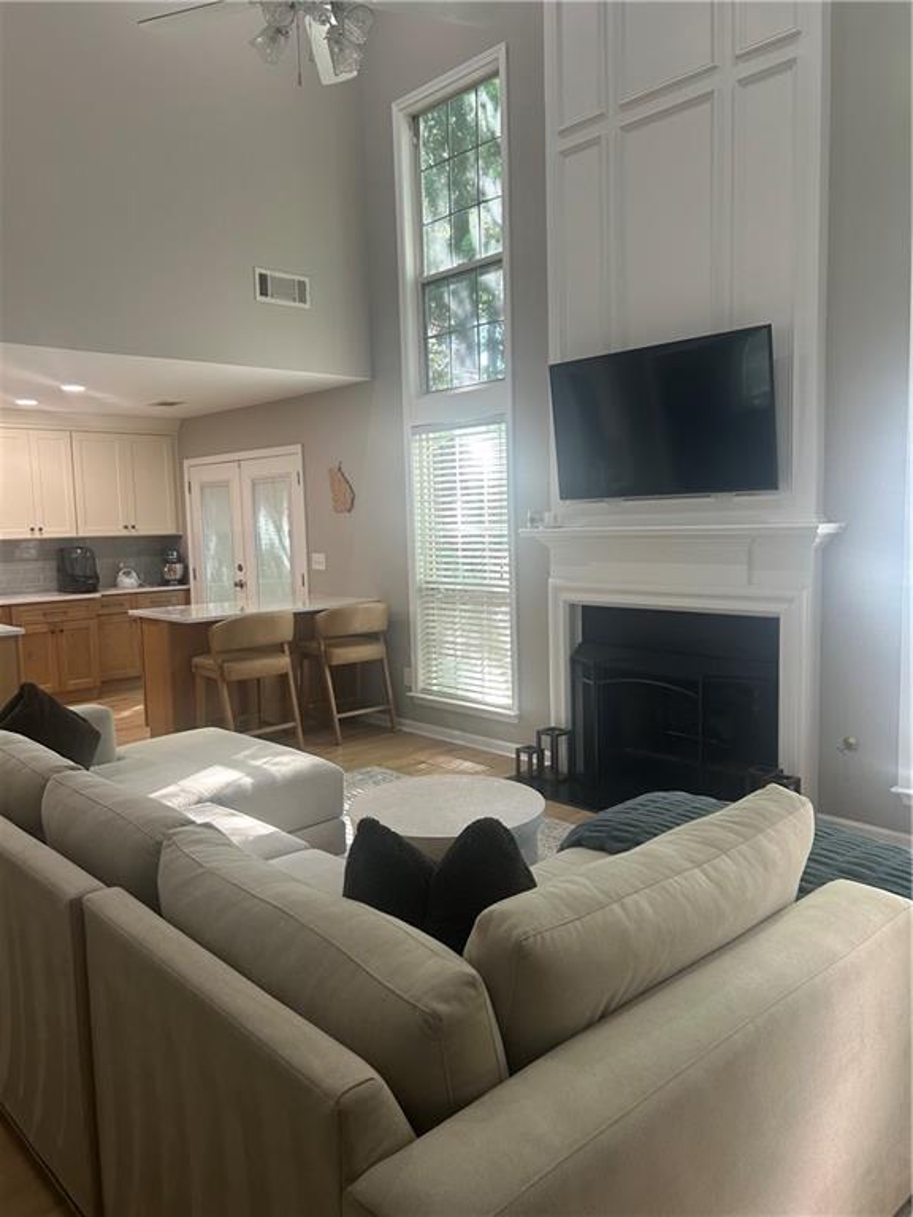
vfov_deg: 67.3
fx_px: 914
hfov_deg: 53.1
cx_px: 456
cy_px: 608
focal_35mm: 26
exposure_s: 1/60
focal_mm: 5.7
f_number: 1.5
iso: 100
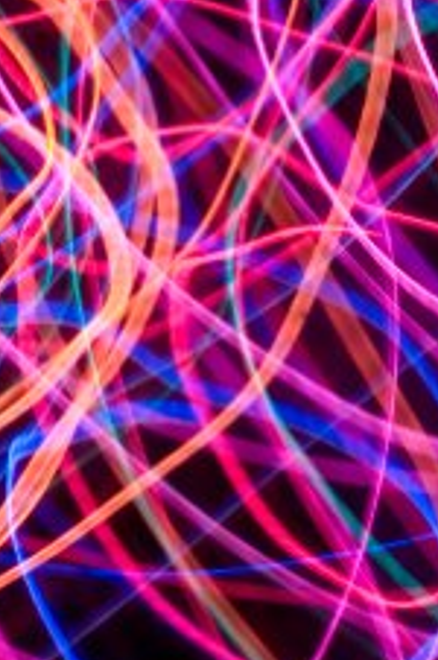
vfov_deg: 6.9
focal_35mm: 298
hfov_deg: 4.6
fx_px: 5455
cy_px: 254
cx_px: 216
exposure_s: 8
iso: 100
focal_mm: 70
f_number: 32
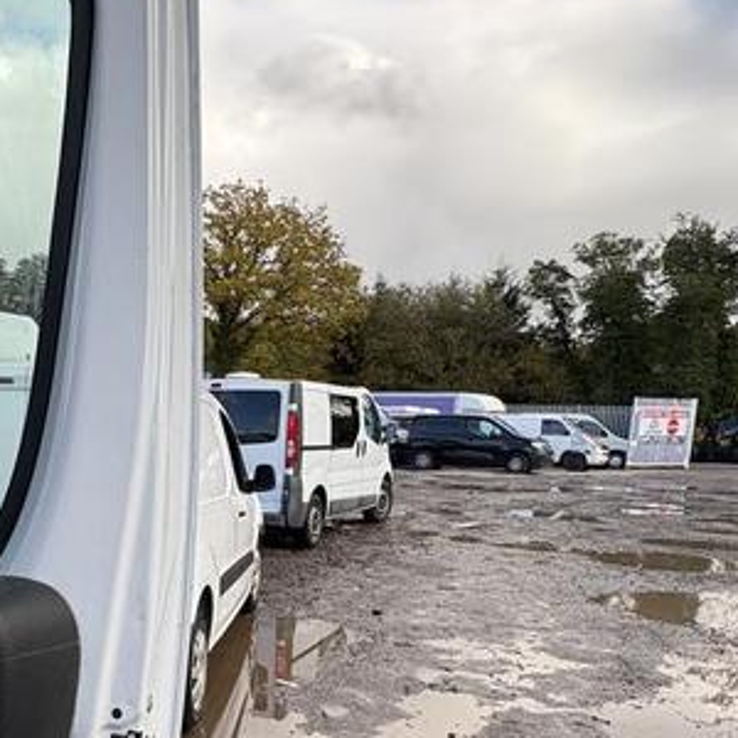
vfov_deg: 43.4
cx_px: 150
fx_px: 892
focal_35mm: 37
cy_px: 561
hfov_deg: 42.9
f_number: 2.2
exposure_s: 1/440
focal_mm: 2.22
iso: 40
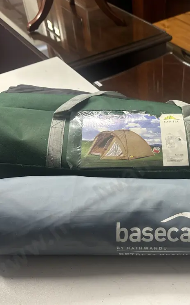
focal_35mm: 35
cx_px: 157
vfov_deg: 55.3
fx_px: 290
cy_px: 155
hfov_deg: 34.9
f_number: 1.78
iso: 200
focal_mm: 6.86
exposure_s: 1/50
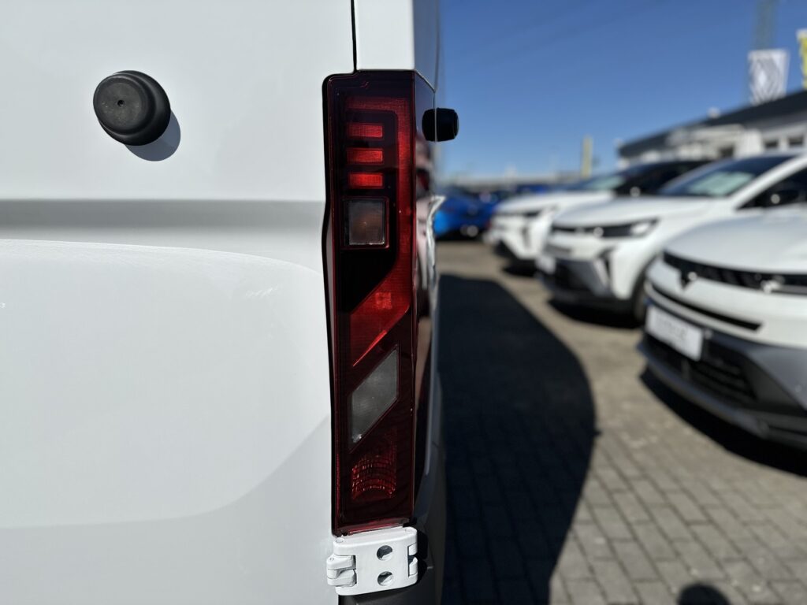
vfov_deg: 56.8
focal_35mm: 24
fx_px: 560
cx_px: 404
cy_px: 302
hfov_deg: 71.6
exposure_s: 1/12048
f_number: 1.78
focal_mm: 6.86
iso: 80
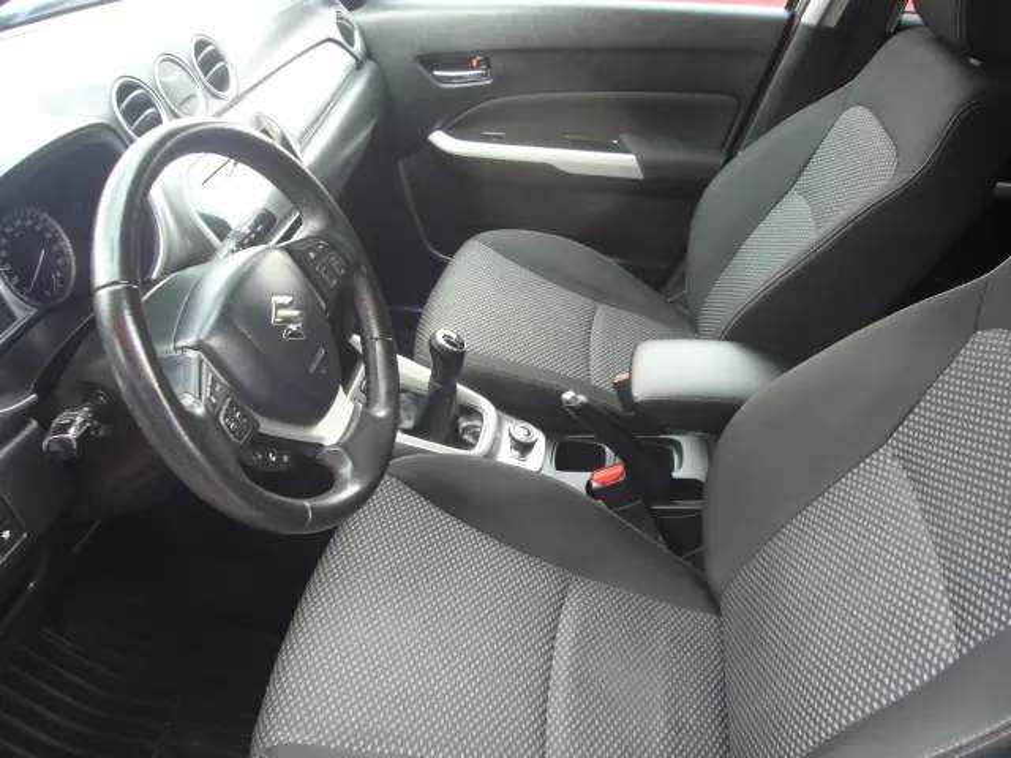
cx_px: 506
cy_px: 379
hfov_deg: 63.4
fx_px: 818
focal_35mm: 28
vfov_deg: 49.7
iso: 100
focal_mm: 4.6
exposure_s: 1/20
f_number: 2.8
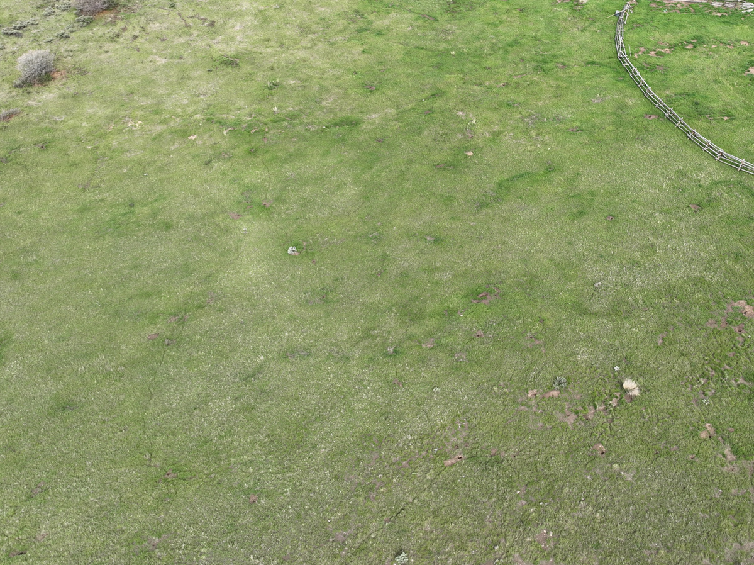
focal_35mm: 41
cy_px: 143
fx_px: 893
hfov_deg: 44.2
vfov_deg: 34.4
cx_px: 568
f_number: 2.8
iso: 100
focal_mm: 12.29
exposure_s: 1/640
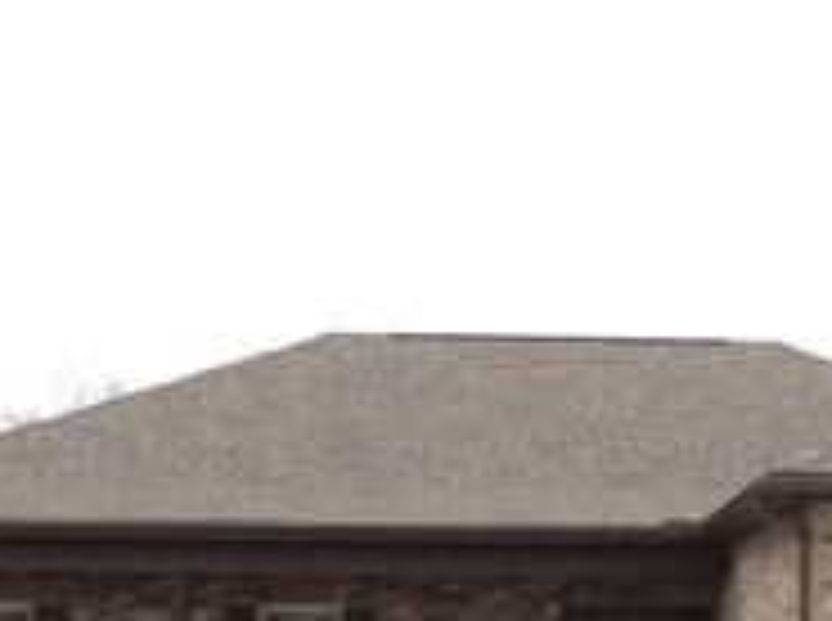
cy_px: 529
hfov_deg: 29.1
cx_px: 684
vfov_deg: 22.1
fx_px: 1559
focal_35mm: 65
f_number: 3
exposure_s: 1/200
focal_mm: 4.3
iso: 100
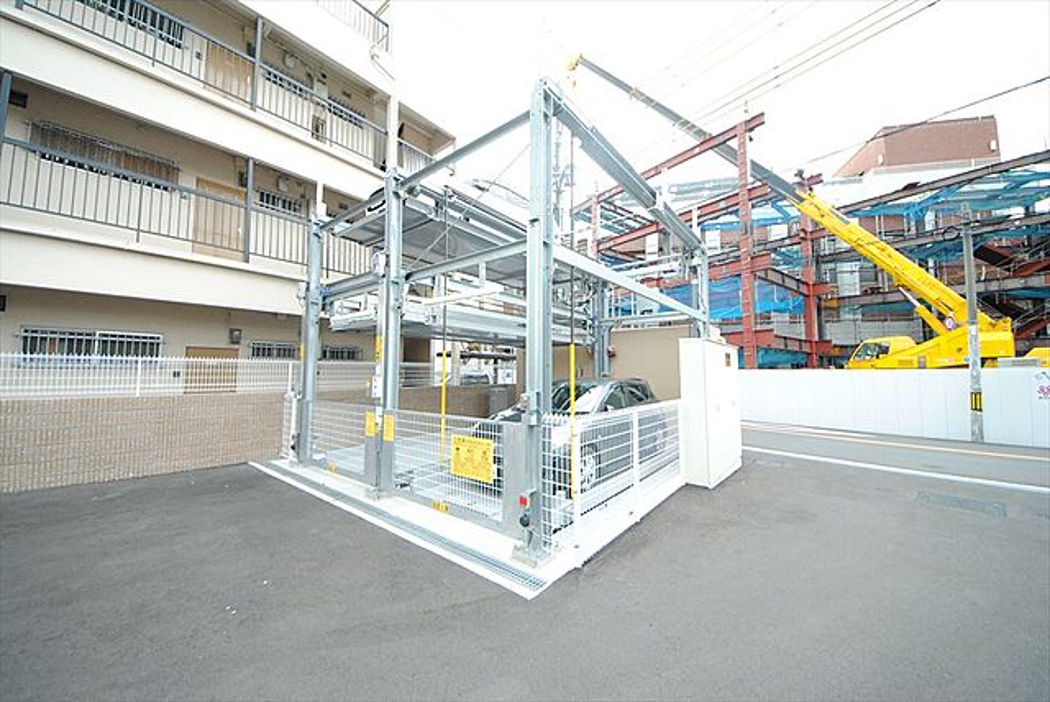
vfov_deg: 90.1
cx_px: 525
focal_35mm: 12
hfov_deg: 112.6
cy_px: 351
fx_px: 350
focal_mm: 8
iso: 800
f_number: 4.5
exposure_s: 1/80
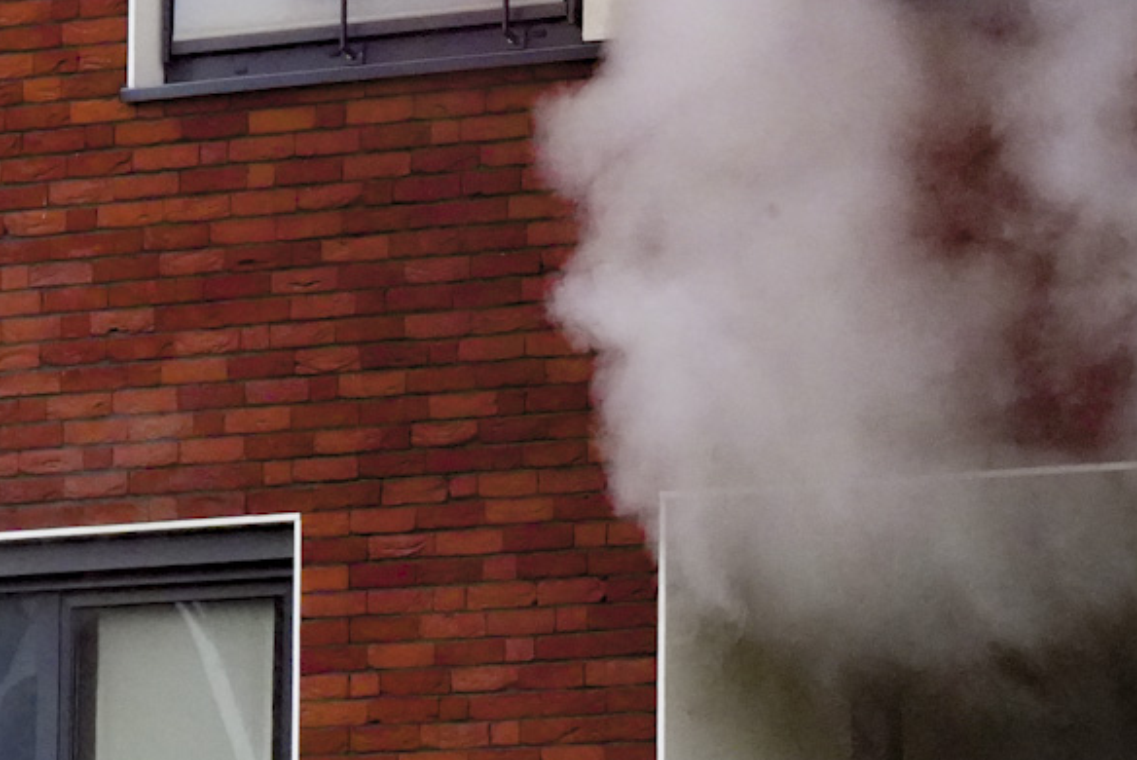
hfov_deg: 8.9
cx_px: 816
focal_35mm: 230
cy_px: 805
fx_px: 7267
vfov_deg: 6.0
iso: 10000
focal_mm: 70
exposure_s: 1/100
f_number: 22
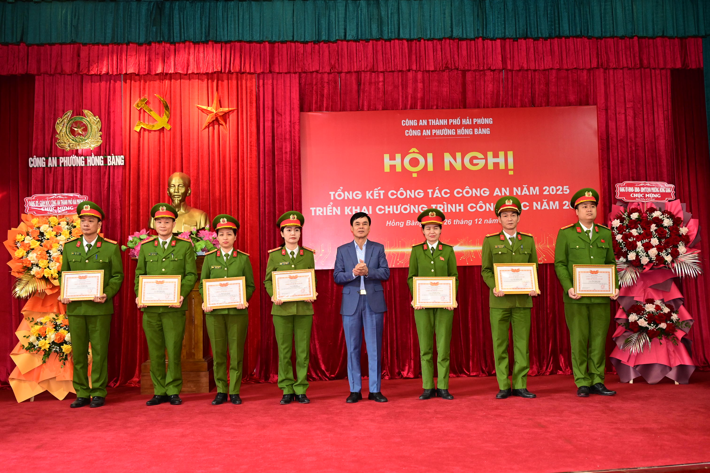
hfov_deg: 50.7
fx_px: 749
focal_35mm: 38
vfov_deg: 35.1
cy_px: 236
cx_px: 355
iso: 2500
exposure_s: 1/160
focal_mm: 38
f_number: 4
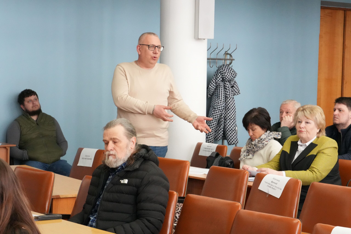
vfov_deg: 13.8
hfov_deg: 20.6
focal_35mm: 99
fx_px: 965
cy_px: 117
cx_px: 176
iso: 6400
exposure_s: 1/30
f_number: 10
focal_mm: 66
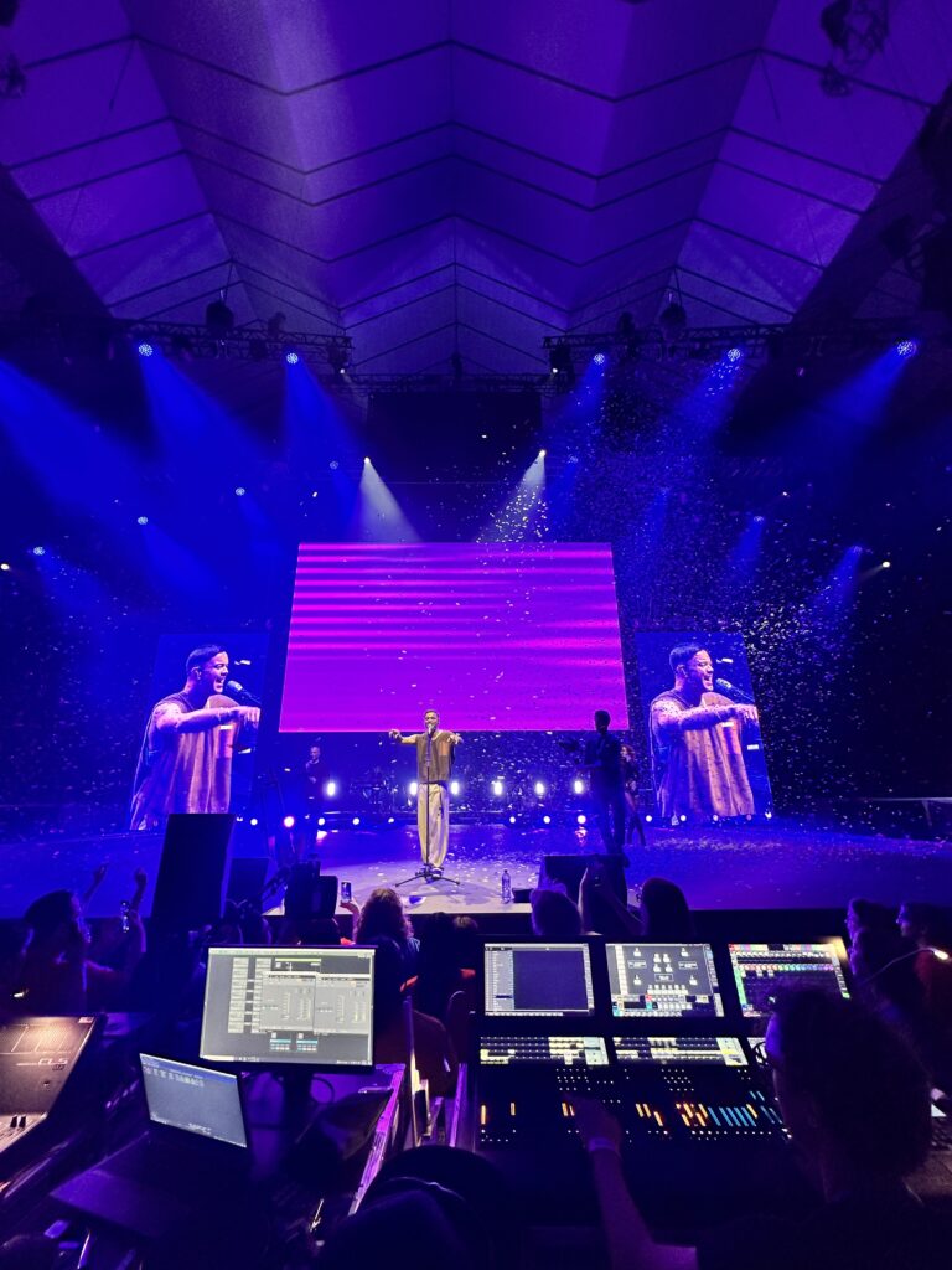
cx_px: 476
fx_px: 513
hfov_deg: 85.7
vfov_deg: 102.1
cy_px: 635
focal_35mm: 14
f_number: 2.2
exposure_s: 1/83
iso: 160
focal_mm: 2.22
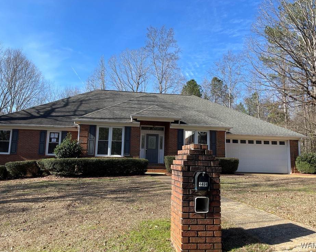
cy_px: 122
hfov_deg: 64.1
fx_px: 253
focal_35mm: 27
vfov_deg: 53.2
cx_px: 153
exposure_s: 1/1715
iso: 32
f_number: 1.6
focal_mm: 5.1
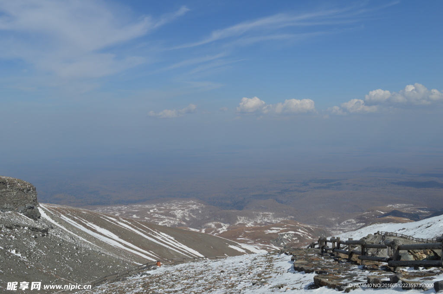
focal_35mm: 38
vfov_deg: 35.4
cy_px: 147
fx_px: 461
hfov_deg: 51.3
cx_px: 222
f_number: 10
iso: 100
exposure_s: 1/400
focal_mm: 25
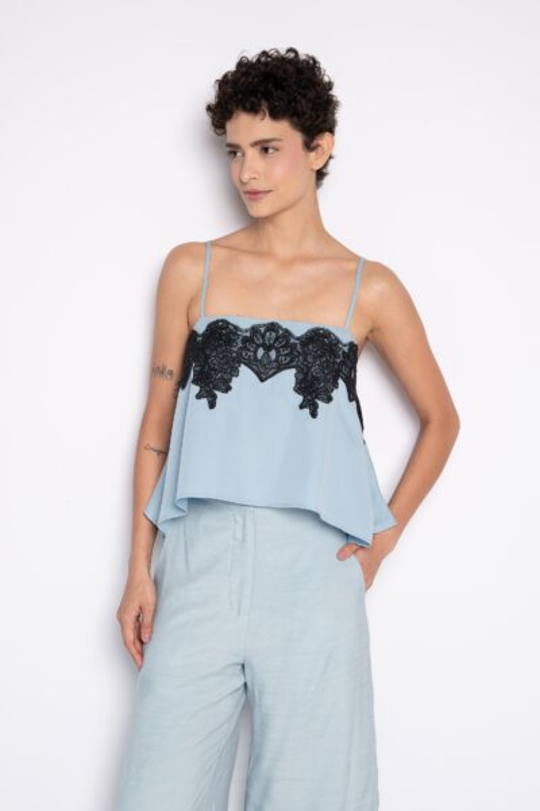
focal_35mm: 46
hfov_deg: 29.2
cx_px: 270
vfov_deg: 42.8
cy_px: 406
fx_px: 1036
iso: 200
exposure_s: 1/160
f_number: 5.6
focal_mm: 46
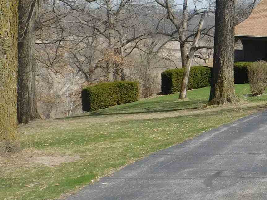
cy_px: 24
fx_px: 987
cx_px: 351
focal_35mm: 128
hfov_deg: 14.7
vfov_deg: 11.5
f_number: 3.5
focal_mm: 6.3
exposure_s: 1/1000
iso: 125
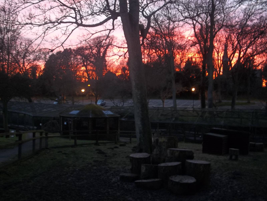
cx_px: 134
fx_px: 355
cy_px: 100
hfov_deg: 41.2
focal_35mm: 46
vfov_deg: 31.5
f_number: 3.7
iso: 80
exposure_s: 1/2
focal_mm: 8.3
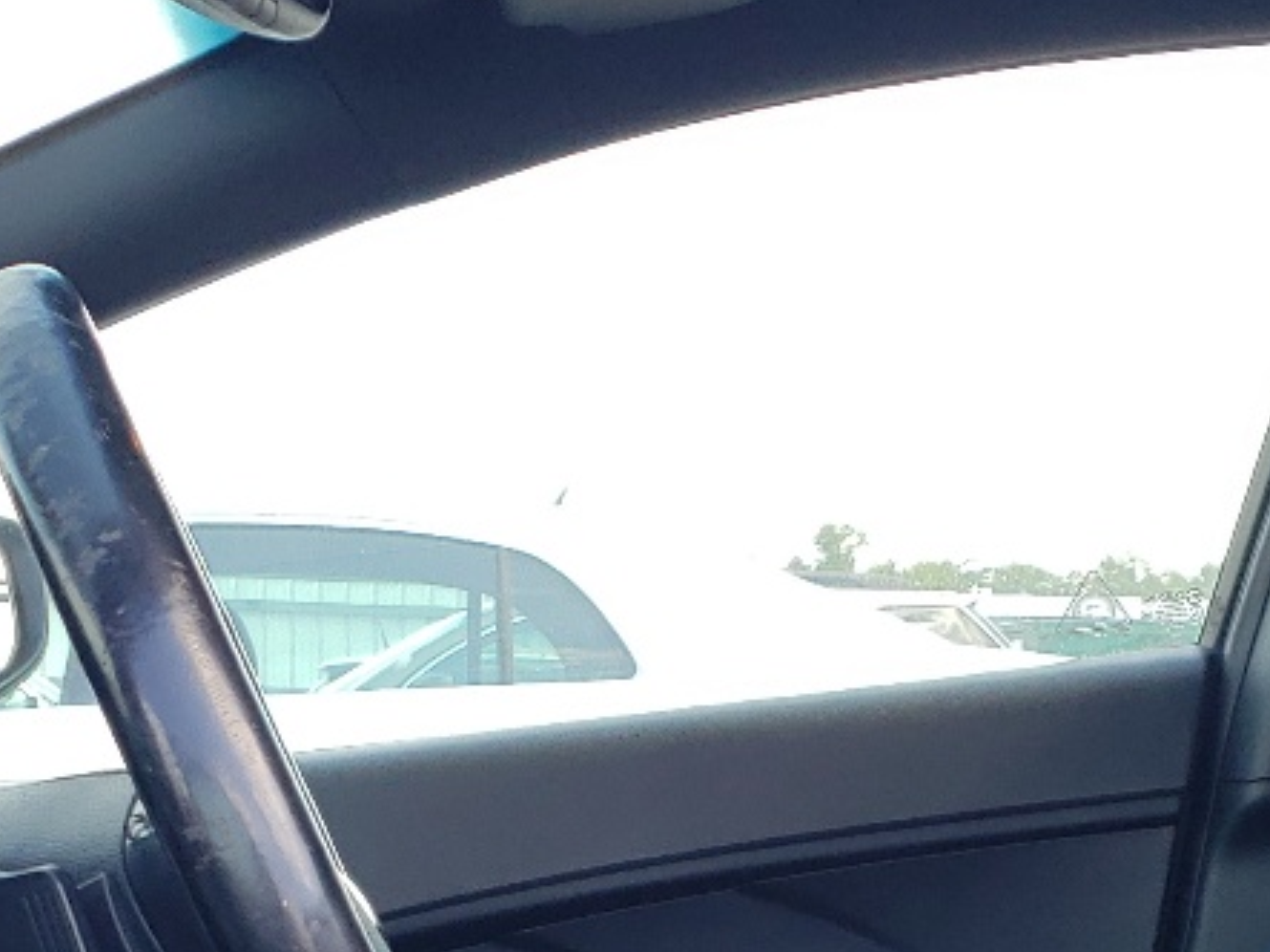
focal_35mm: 94
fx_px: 3448
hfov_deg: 20.8
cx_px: 811
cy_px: 1460
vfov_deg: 14.6
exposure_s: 1/294
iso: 50
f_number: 1.5
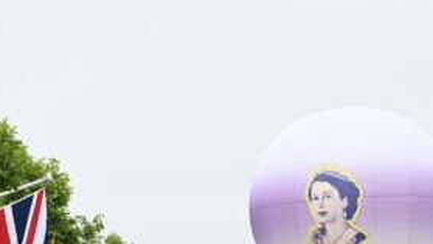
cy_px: 333
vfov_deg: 2.5
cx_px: 362
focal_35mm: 483
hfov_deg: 4.5
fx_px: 5546
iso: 400
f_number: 4
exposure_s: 1/1000
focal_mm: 185
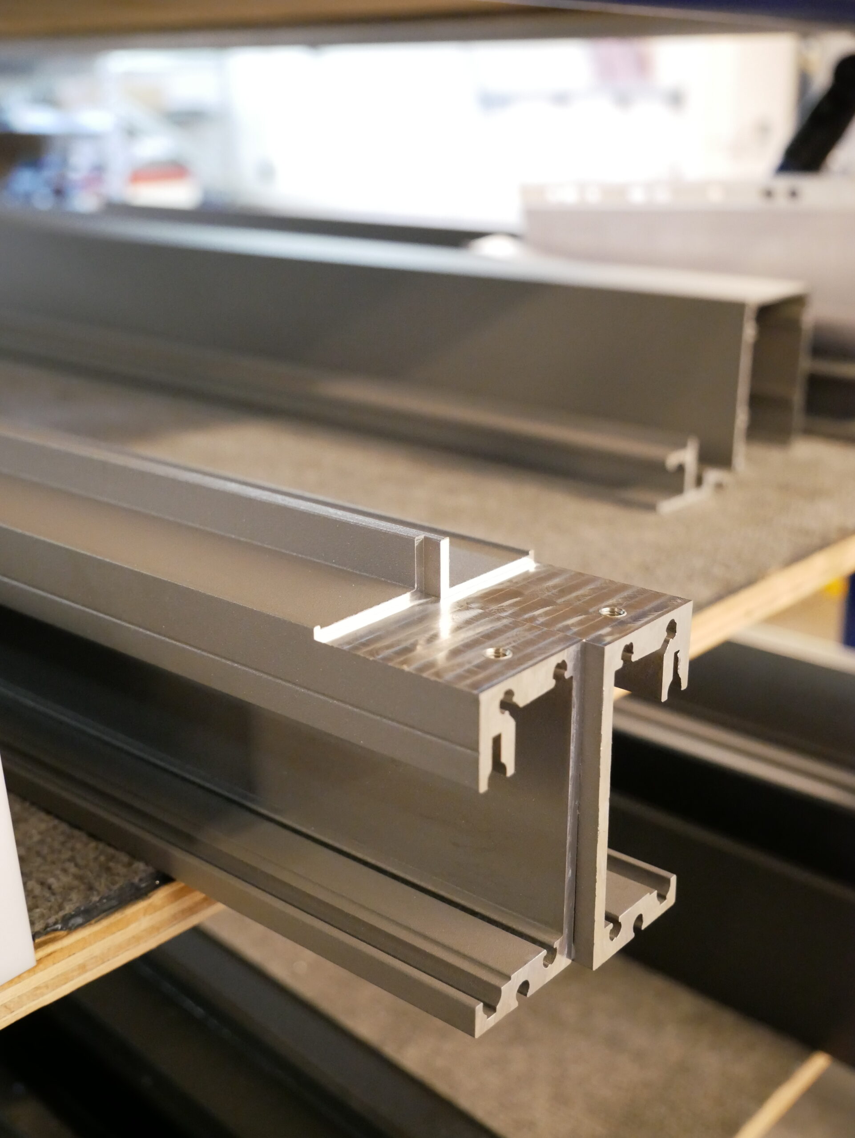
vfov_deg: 46.8
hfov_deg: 36.0
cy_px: 569
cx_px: 428
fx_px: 1316
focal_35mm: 40
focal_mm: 20
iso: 4000
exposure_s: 1/60
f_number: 4.1
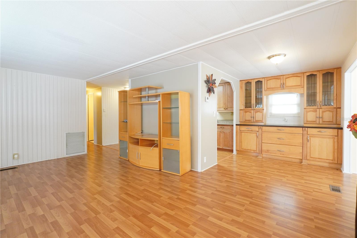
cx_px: 178
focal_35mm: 16
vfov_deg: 72.0
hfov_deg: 95.0
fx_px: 164
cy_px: 119
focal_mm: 11
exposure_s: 1/30
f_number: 5.6
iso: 2000
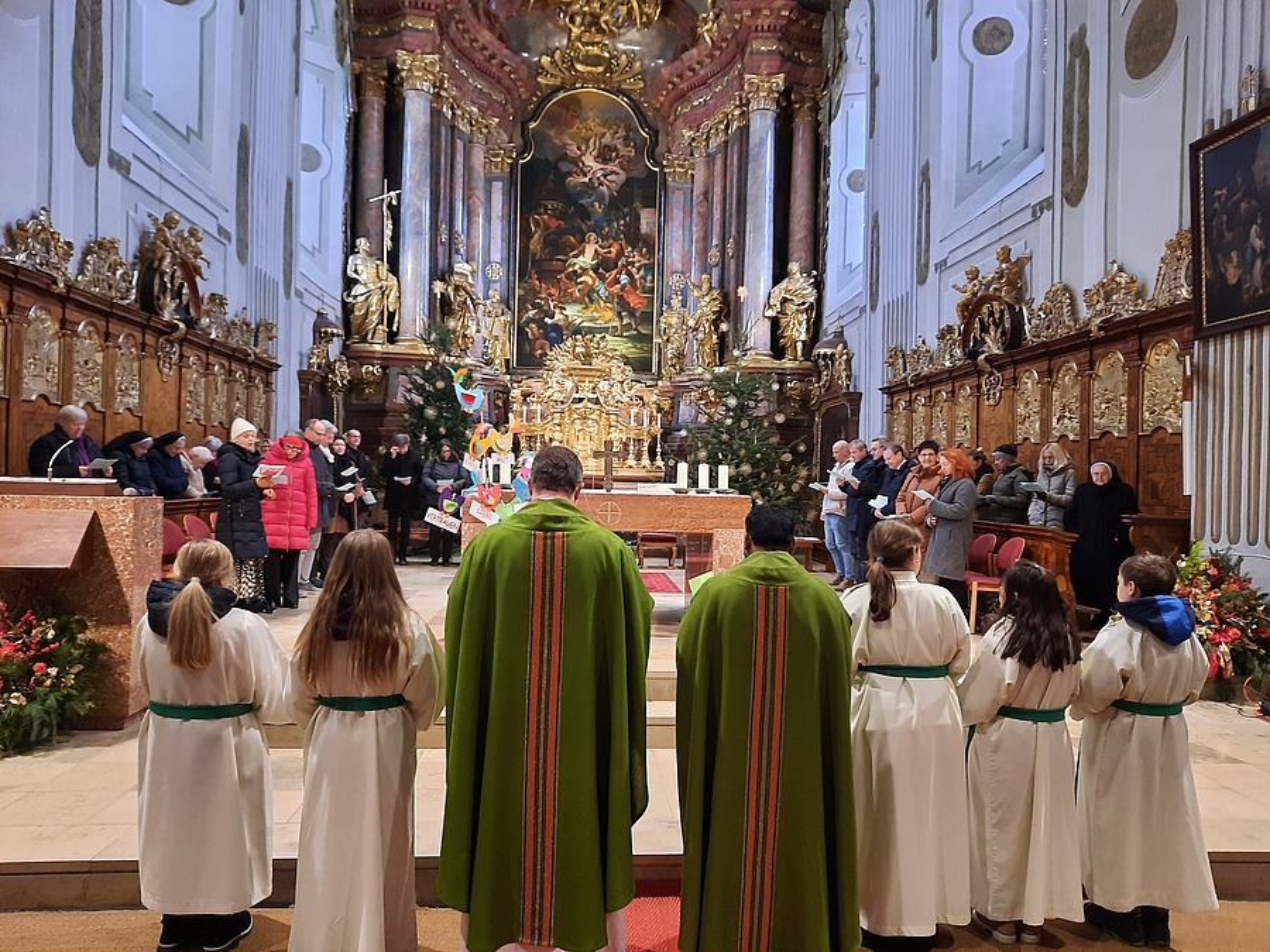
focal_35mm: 25
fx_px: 917
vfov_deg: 54.9
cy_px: 476
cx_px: 635
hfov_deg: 69.4
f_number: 2
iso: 400
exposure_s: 1/25
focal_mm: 4.6
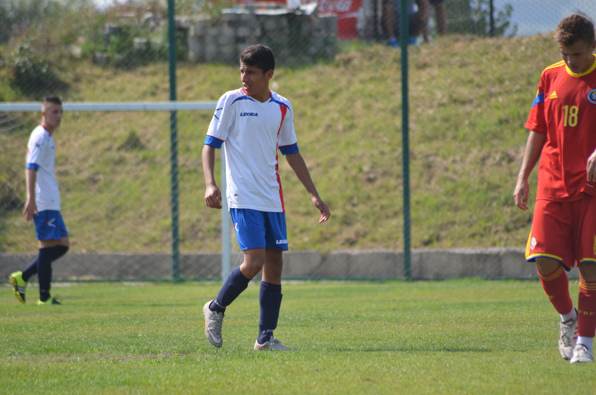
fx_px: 7435
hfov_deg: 4.6
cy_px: 198
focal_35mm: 450
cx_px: 298
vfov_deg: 3.0
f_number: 5.6
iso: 400
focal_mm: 300
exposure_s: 1/1000
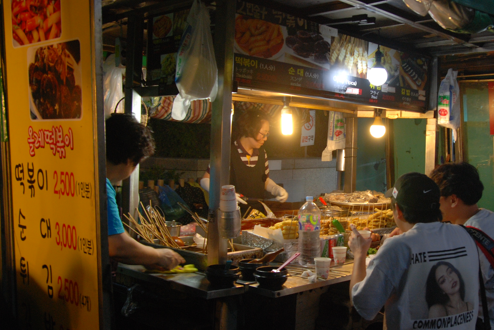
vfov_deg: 32.1
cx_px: 341
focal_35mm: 42
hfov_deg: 45.6
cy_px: 169
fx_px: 574
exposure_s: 1/60
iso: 400
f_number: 5
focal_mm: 17
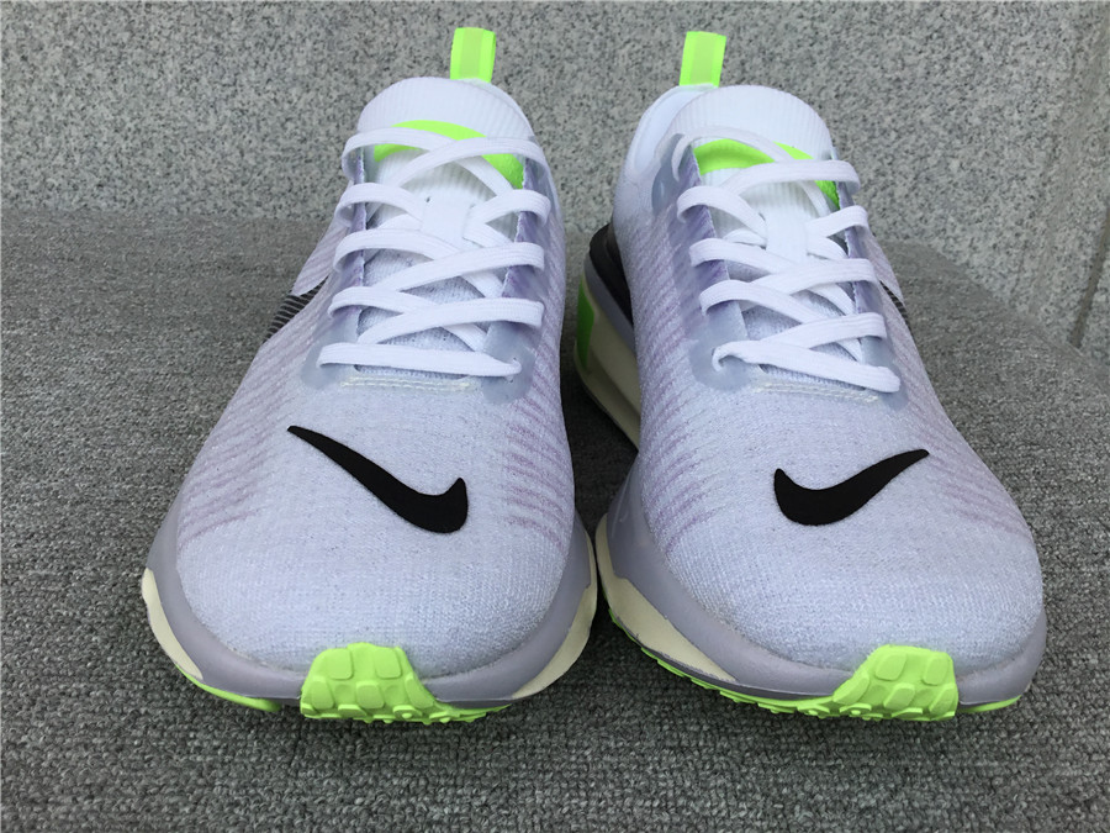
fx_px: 994
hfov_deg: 58.4
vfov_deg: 45.4
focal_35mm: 31
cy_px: 416
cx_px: 555
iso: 25
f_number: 2.4
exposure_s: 1/646
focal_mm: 3.3
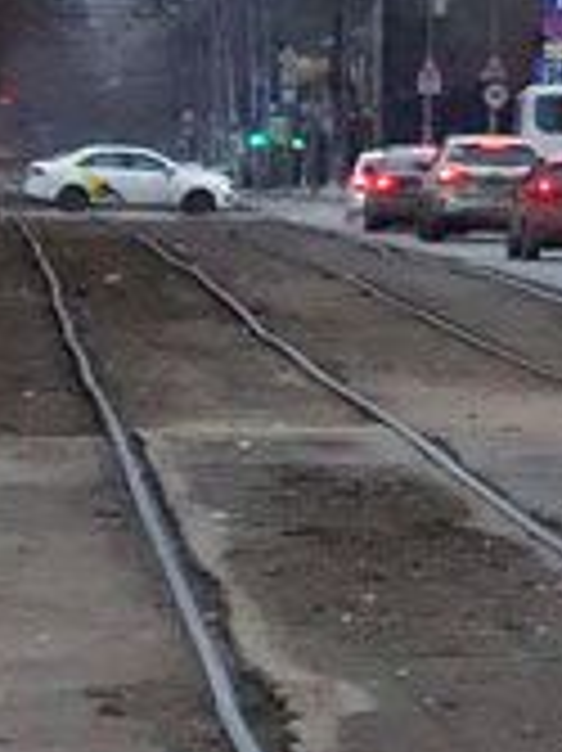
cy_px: -329
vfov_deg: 5.6
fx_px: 7651
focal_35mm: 353
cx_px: 2572
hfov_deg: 3.9
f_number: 3.2
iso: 1600
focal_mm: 19.1
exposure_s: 1/500
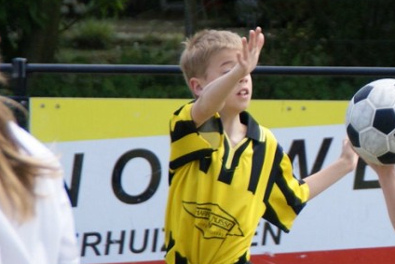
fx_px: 4137
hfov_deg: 5.5
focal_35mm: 377
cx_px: 326
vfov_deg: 3.6
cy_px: 190
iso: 200
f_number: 6.3
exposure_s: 1/400
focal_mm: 135
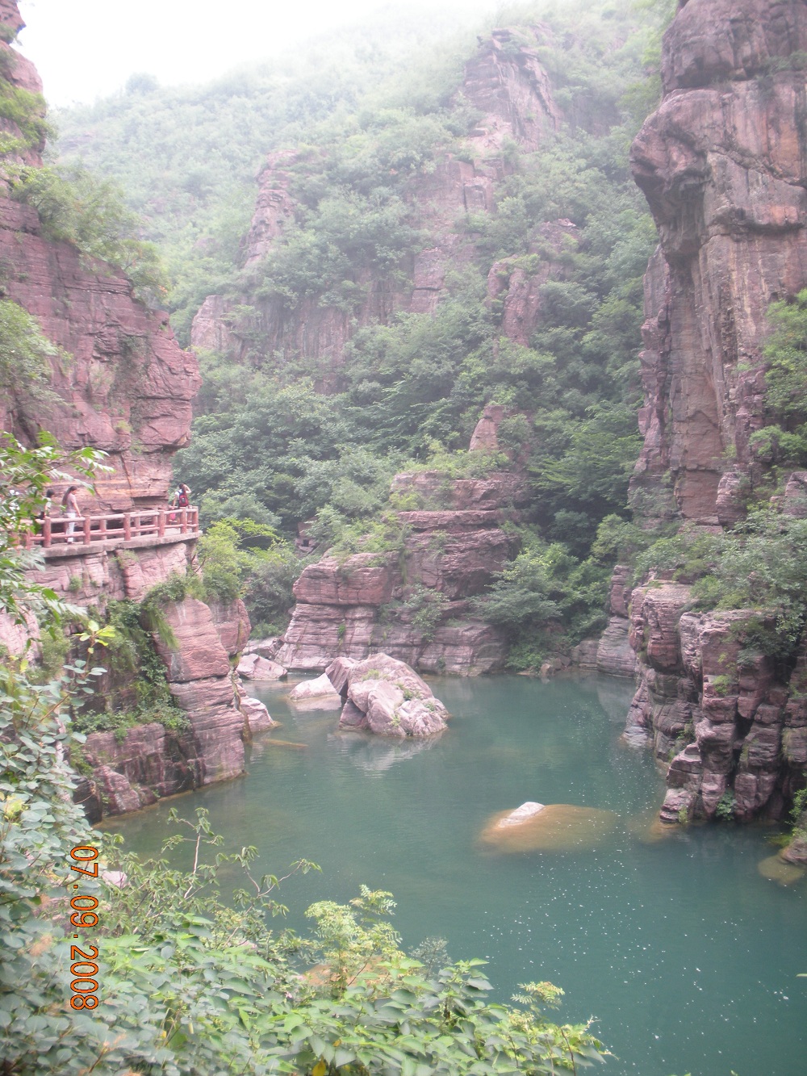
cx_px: 404
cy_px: 538
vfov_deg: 51.4
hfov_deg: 39.7
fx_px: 1119
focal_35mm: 36
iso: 64
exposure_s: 1/72
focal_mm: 6.3
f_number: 3.5
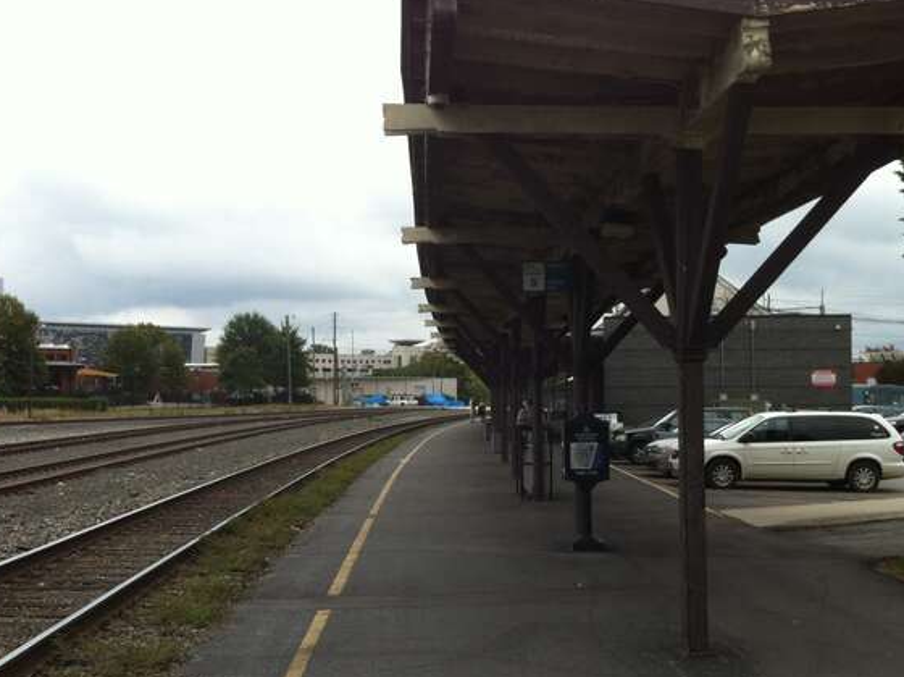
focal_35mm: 50
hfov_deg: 38.2
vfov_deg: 29.1
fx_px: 1305
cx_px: 470
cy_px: 368
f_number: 2.8
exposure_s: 1/285
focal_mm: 3.85
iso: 80
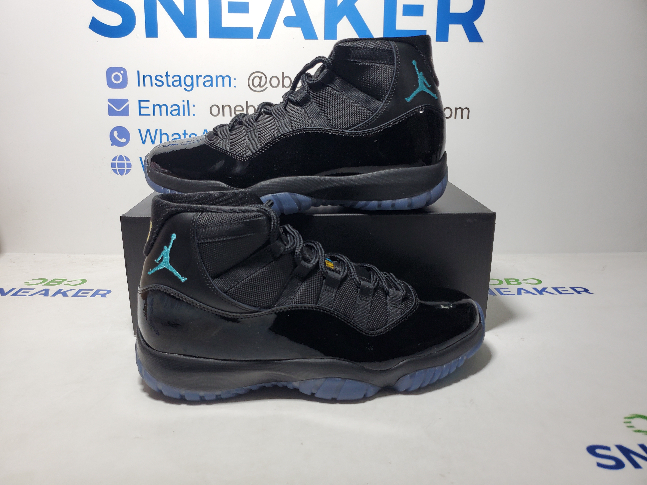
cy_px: 242
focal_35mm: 26
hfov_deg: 67.3
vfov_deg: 53.1
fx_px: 486
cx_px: 324
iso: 50
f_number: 1.5
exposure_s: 1/320
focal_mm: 4.3
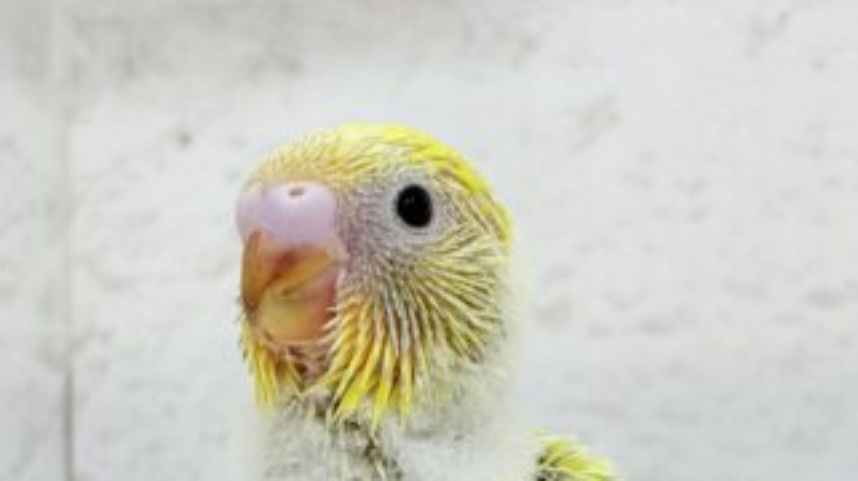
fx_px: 2569
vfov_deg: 10.6
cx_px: 369
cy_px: 513
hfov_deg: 19.0
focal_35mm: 113
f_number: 1.6
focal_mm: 5.96
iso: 25
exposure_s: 1/50
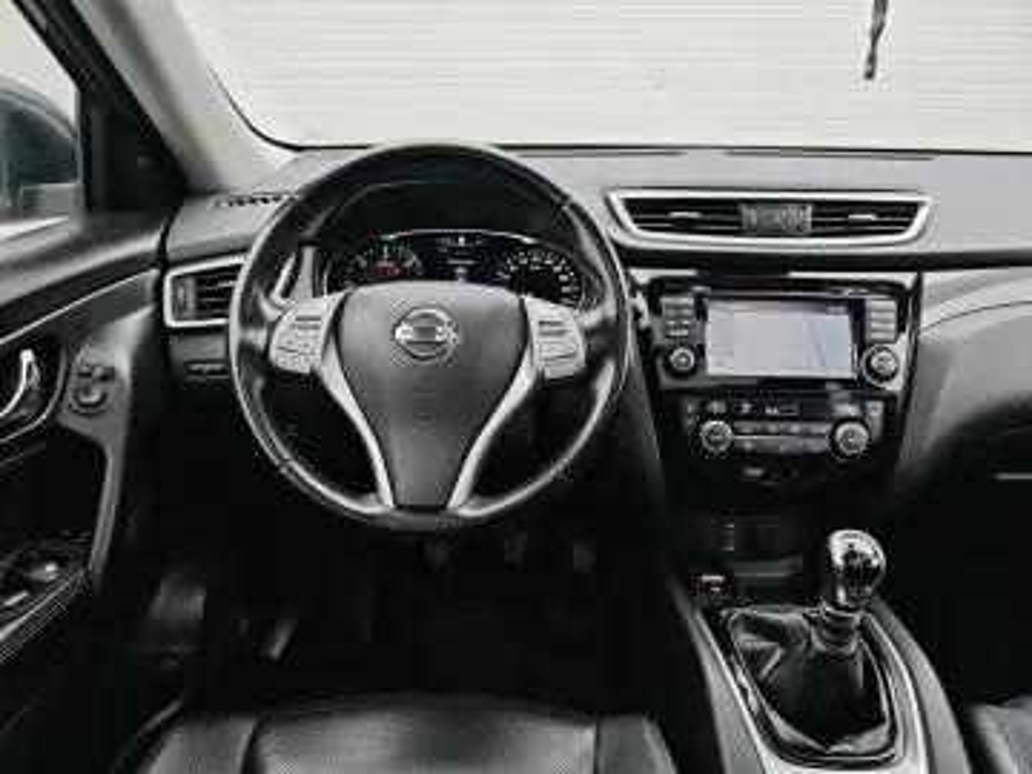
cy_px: 387
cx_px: 516
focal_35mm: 24
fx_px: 716
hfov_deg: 71.6
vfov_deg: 56.8
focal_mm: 6.83
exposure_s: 1/390
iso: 100
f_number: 2
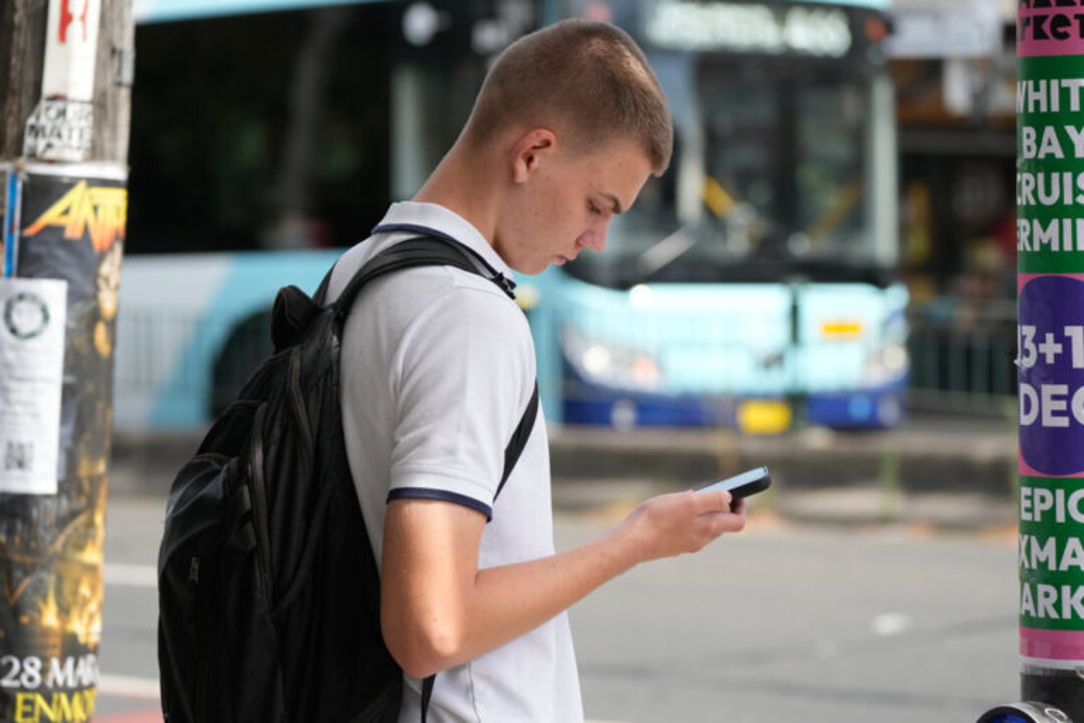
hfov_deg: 12.8
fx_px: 4817
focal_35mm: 160
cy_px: 362
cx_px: 542
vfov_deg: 8.6
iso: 640
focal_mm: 160
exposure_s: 1/1250
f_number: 5.6
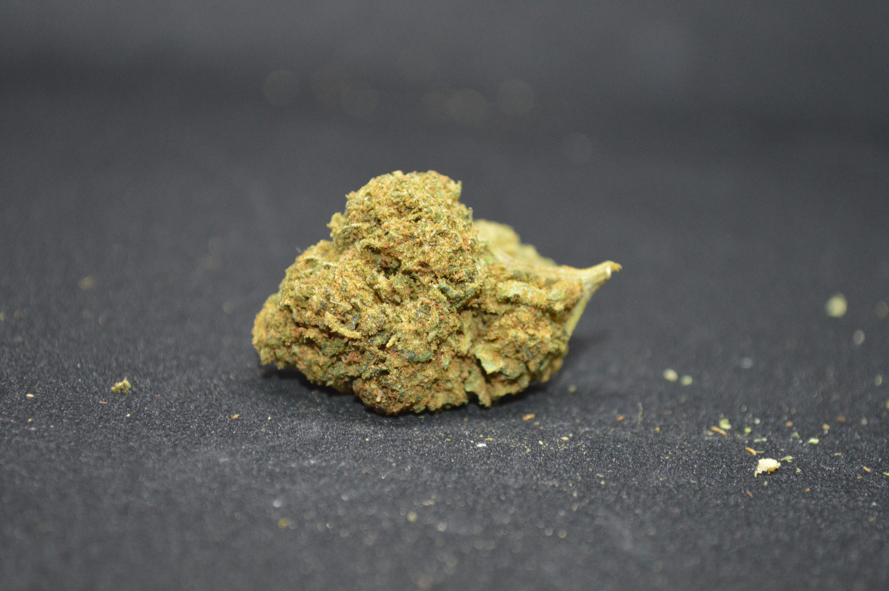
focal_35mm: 72
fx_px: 1776
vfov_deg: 18.9
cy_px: 296
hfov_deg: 28.1
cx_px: 444
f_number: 5.3
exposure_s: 1/60
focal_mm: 48
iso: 1600
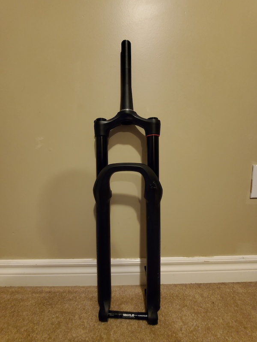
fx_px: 129
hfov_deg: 89.9
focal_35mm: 13
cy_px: 171
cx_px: 128
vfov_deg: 106.2
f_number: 2.2
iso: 800
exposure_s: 1/15
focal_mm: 1.8
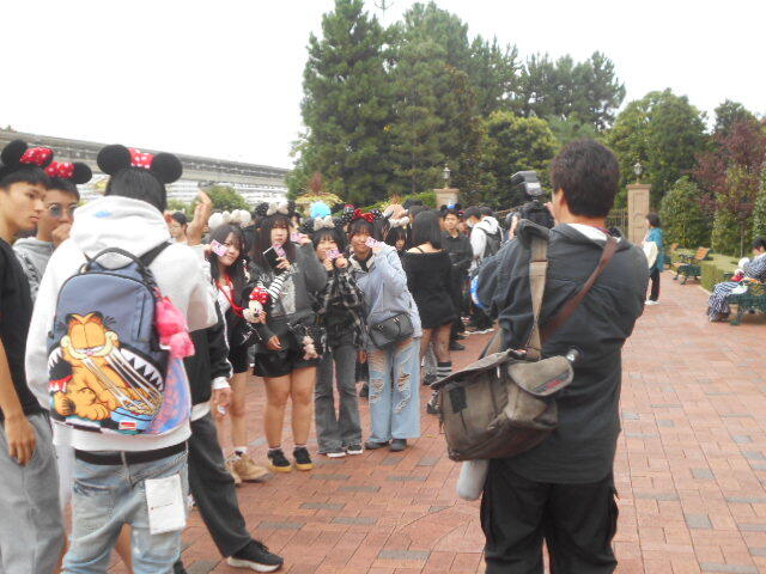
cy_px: 287
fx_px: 974
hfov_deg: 42.9
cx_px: 383
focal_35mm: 44
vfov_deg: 32.9
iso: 200
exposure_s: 1/250
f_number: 4.2
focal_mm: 7.7
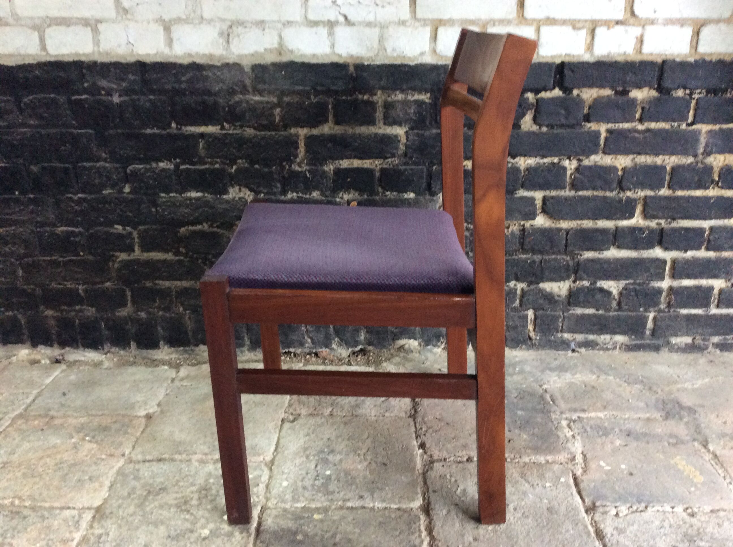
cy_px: 274
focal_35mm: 32
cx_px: 366
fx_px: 677
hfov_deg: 56.9
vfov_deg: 44.1
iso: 250
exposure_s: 1/25
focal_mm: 3.3
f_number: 2.4
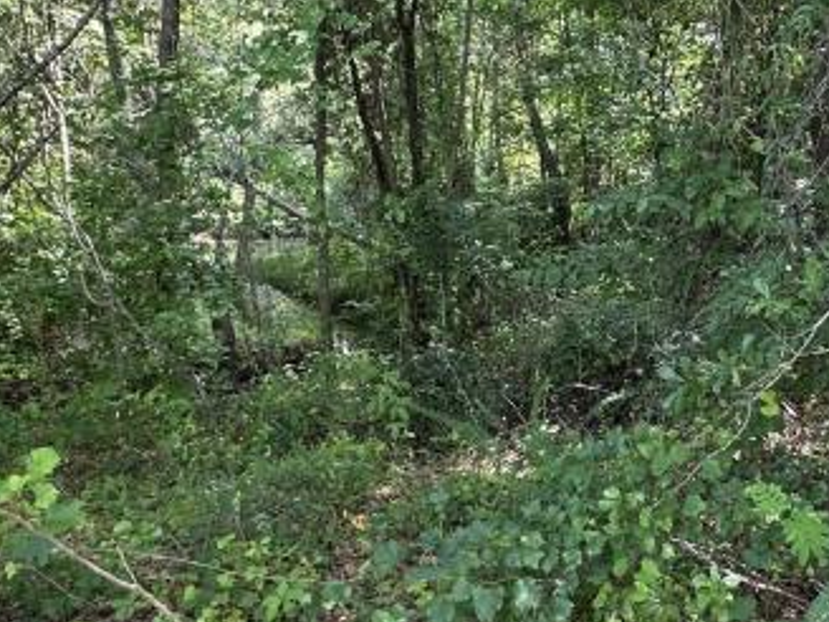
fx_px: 982
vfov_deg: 35.1
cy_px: 319
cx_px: 518
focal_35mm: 41
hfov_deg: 45.4
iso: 125
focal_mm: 2.22
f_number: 2.2
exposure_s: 1/99
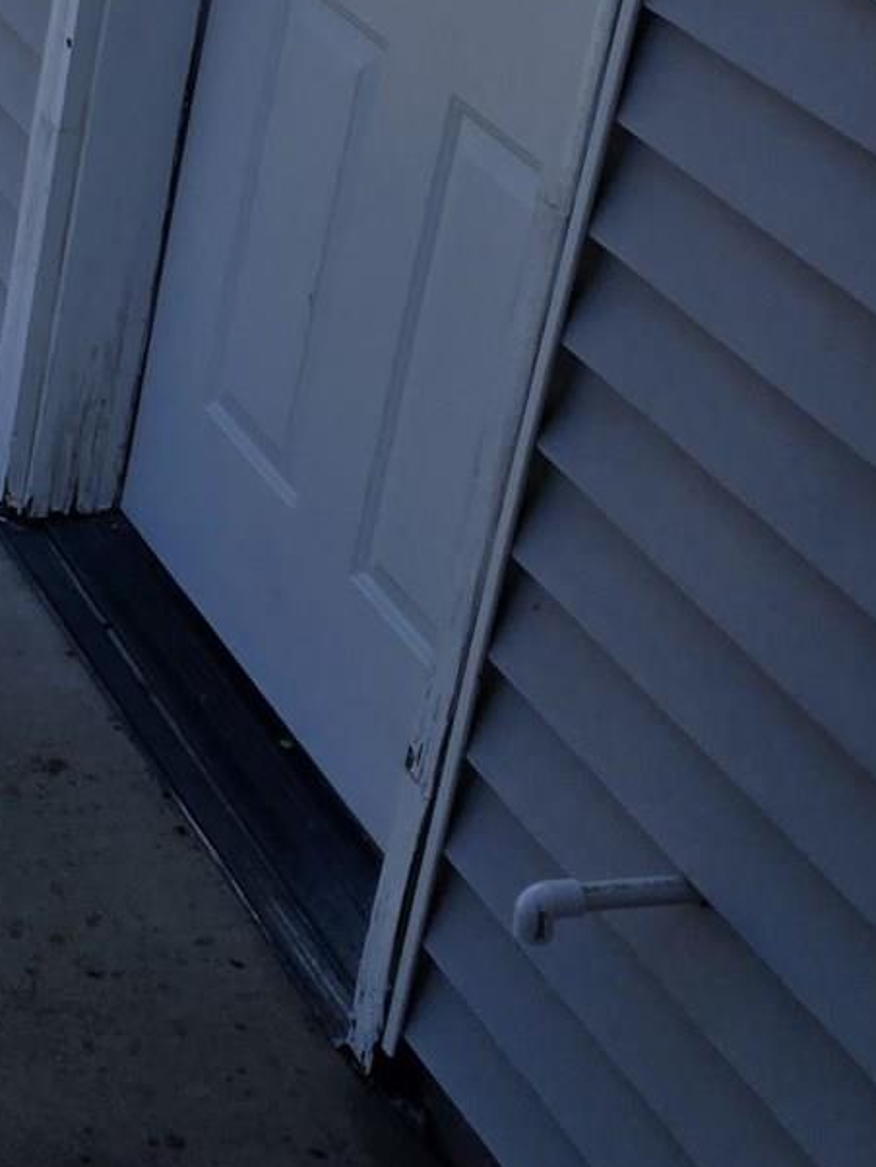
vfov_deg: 21.5
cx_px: -696
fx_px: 2967
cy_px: 12
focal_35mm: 88
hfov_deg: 14.7
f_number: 1.8
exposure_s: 1/2116
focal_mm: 5.4
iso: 25
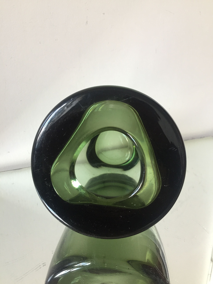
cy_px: 142
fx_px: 238
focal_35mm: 29
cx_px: 106
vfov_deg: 61.7
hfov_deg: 48.2
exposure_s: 1/33
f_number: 2.2
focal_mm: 4.15
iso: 160
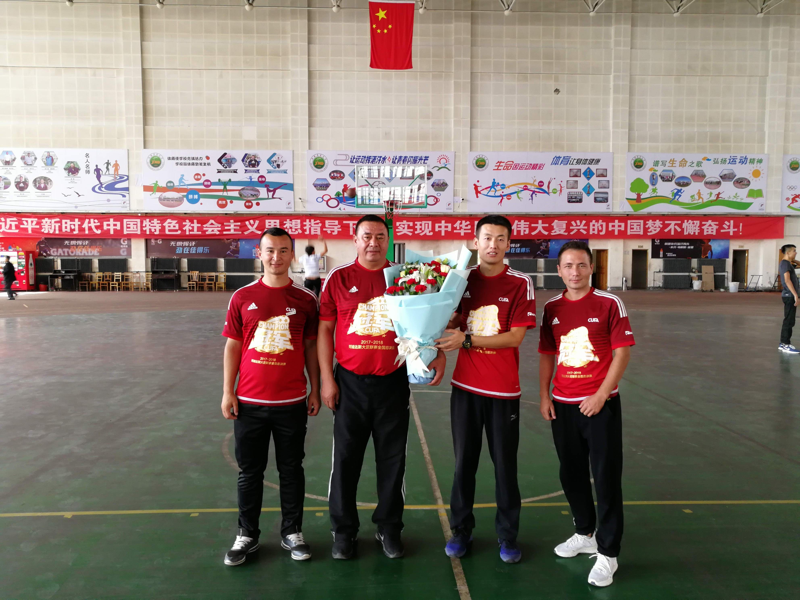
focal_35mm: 27
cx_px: 400
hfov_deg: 65.3
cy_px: 300
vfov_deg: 51.4
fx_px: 624
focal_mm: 3.84
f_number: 4
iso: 160
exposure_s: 1/33.3
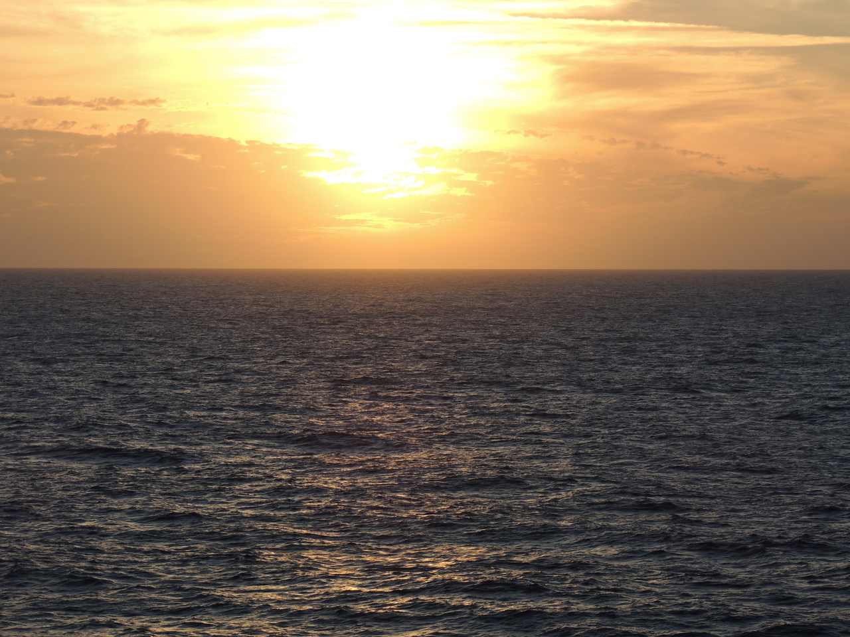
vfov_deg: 11.0
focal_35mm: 135
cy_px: 318
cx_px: 425
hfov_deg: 14.6
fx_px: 3315
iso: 100
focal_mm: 24
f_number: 4.3
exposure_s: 1/500
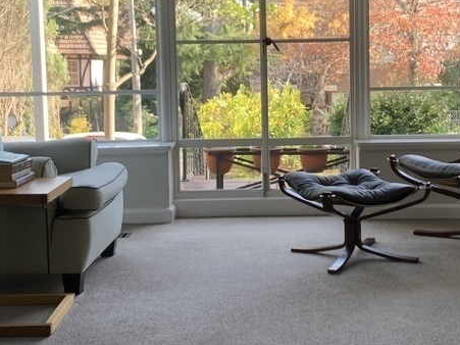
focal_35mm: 59
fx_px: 784
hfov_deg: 32.5
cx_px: 293
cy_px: 118
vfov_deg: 24.7
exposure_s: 1/121
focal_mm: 4.25
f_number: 1.8
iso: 32
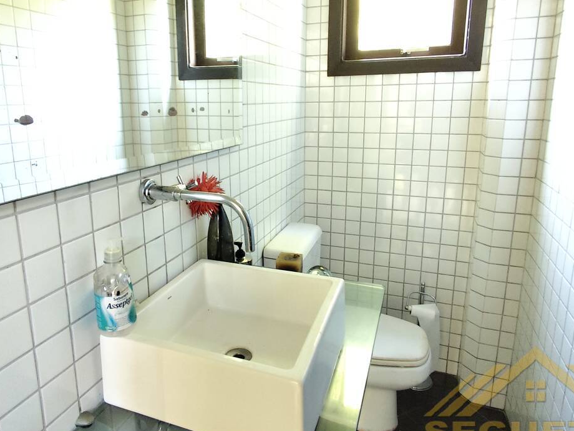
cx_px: 256
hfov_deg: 69.2
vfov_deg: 54.8
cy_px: 187
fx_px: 415
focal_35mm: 25
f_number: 2.2
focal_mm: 1.65
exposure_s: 1/30
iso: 1000
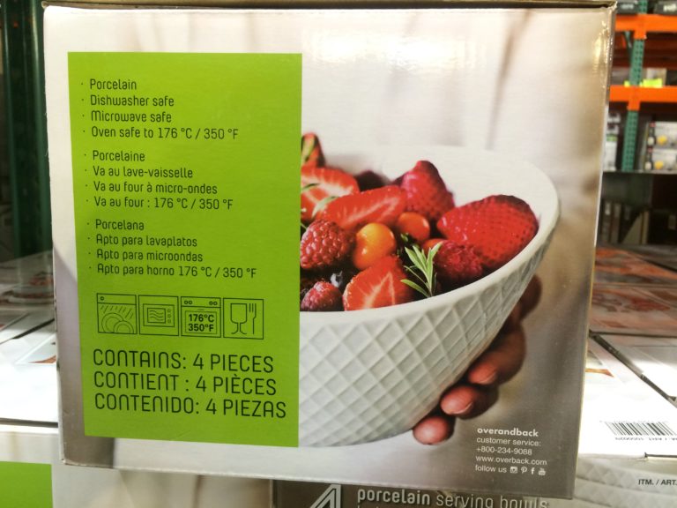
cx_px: 338
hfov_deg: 61.7
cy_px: 254
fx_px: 567
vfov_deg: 48.2
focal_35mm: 29
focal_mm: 4.15
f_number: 2.2
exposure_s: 1/33
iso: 125
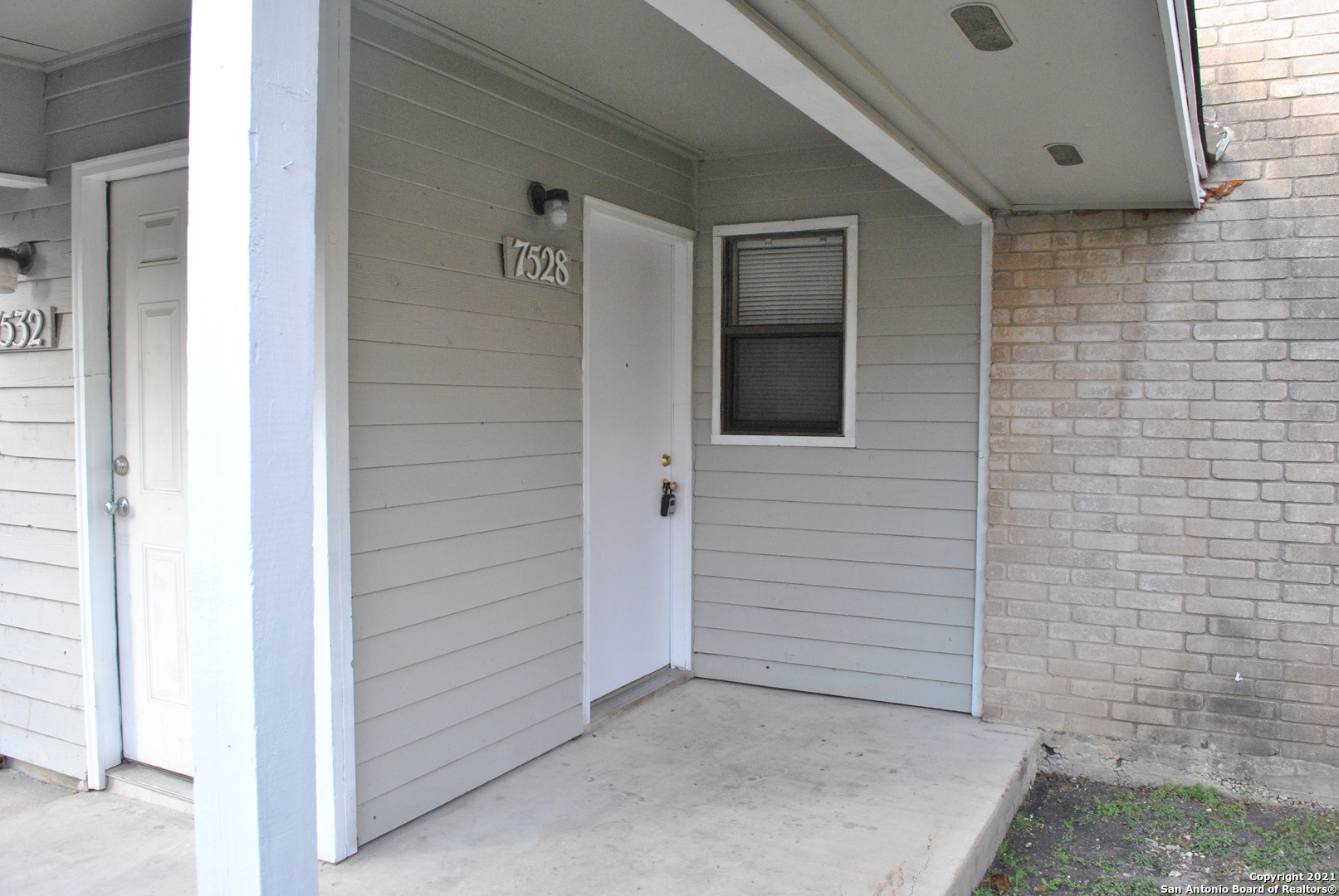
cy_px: 448
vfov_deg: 48.1
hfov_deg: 67.3
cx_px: 670
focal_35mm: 27
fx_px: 1006
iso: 800
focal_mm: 18
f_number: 8
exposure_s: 1/125
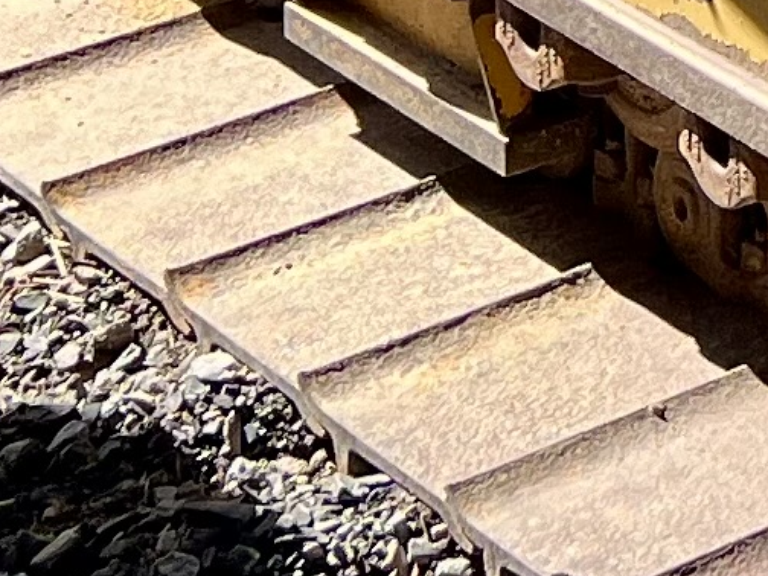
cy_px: -1541
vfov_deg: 6.2
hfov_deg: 8.6
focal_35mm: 208
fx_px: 4615
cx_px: 1940
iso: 50
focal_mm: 5.7
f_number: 1.5
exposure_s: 1/2695
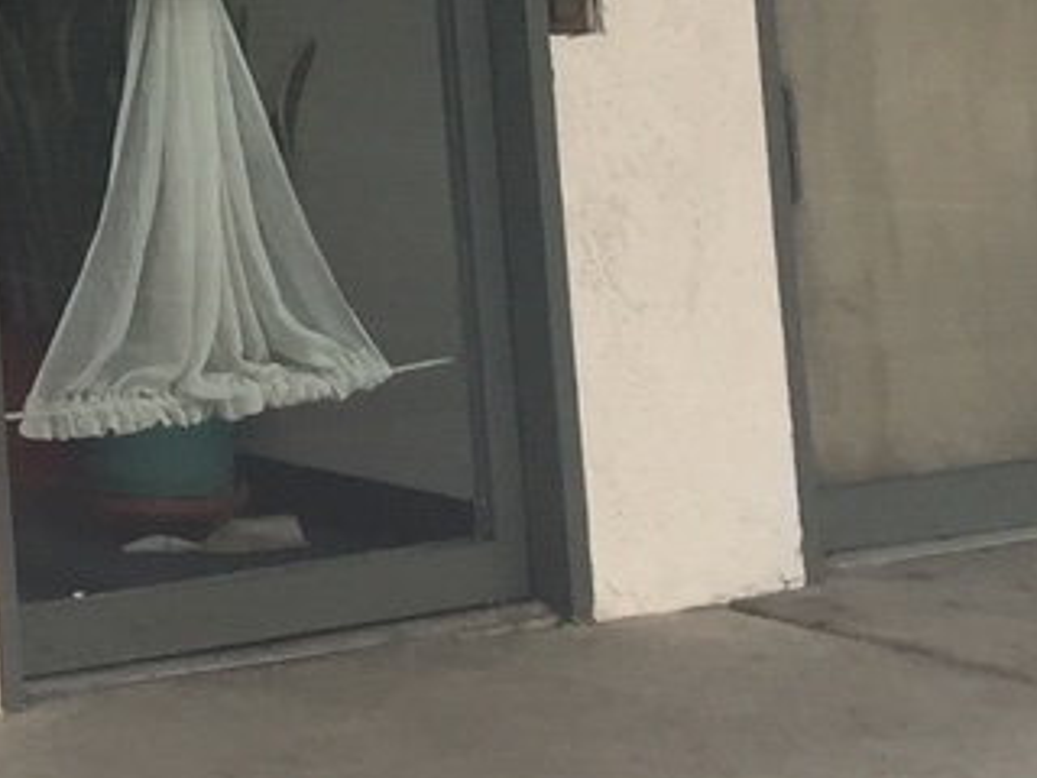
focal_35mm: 148
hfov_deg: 11.8
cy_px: -690
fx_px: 4434
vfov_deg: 9.5
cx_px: -1115
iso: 32
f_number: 2.2
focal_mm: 4.15
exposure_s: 1/471
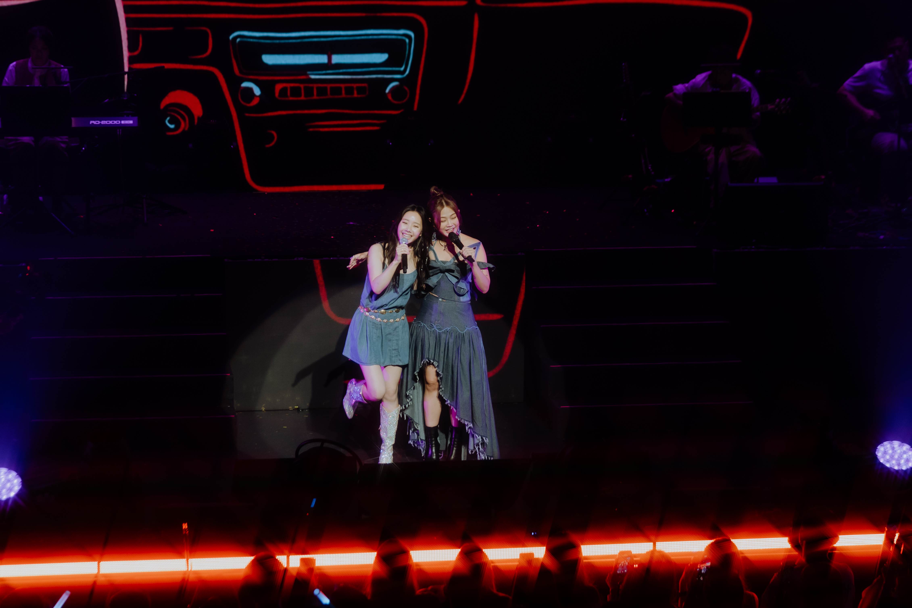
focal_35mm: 105
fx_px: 2660
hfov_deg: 19.5
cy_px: 304
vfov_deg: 13.0
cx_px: 456
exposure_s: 1/200
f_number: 2.8
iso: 500
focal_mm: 70
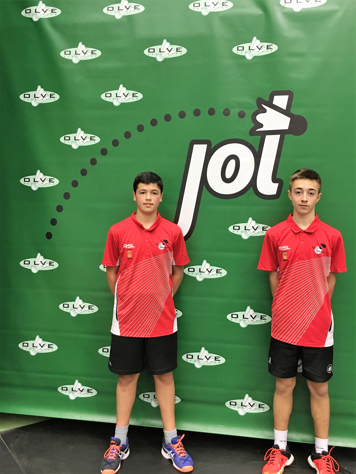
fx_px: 398
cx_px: 178
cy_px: 237
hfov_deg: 48.2
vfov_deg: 61.7
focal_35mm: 29
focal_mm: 4.15
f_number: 2.2
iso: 200
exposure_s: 1/33
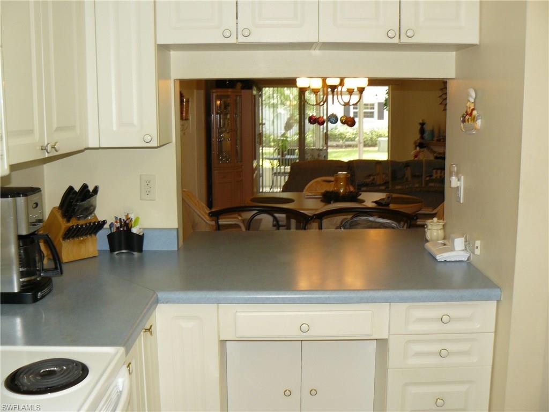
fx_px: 571
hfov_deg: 51.4
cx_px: 274
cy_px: 206
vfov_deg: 39.7
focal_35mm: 36
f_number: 2.8
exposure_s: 1/30
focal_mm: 6
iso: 100
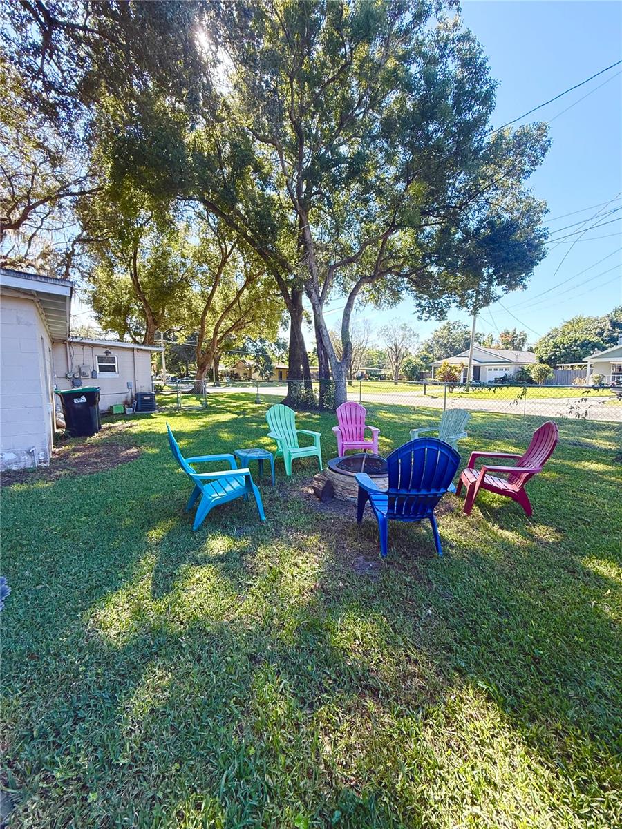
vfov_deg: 102.1
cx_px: 311
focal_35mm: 14
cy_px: 414
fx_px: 335
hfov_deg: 85.7
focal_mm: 2.22
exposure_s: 1/268
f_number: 2.2
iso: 64
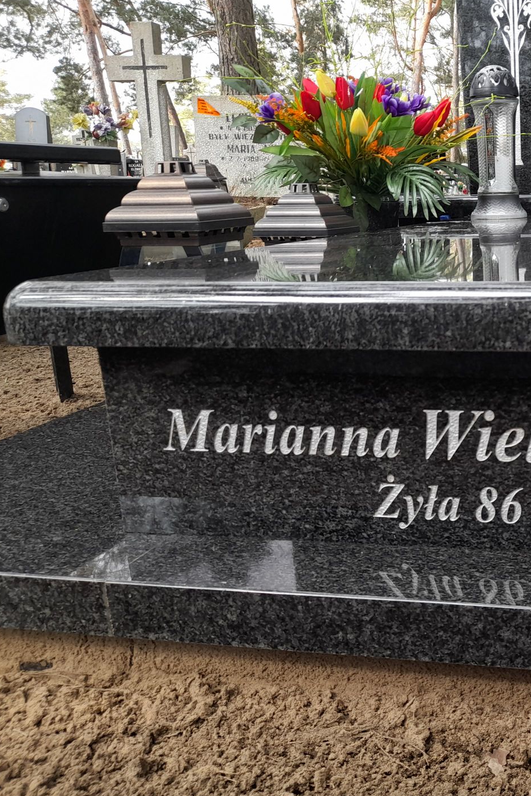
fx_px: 818
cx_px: 541
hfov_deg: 32.8
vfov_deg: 51.9
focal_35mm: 37
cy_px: 384
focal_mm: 4.6
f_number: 2
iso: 25
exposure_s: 1/50
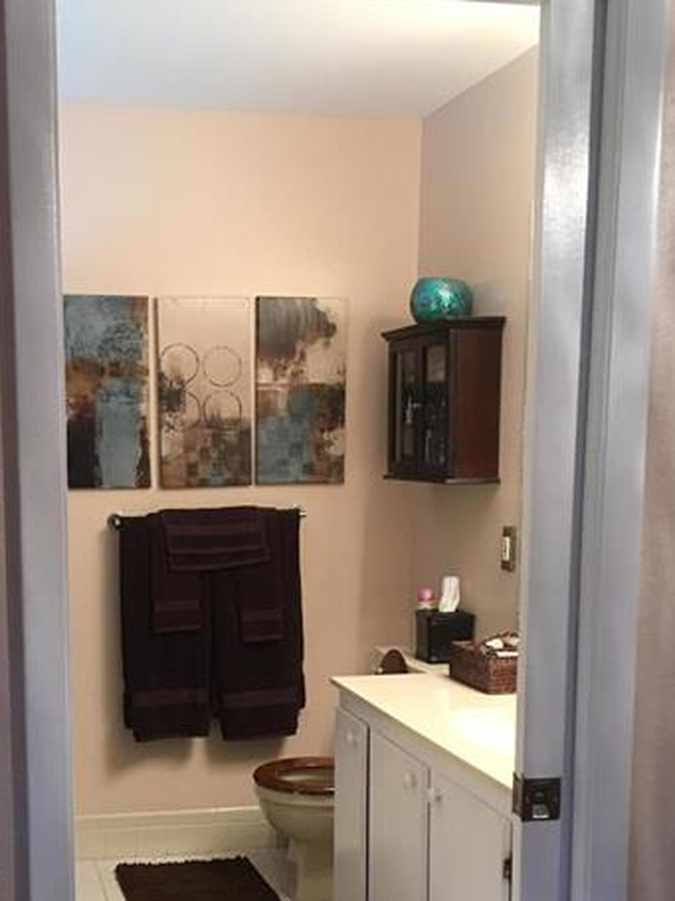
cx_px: 228
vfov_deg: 38.3
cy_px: 628
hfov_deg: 29.5
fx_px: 1275
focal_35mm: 49
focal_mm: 4.15
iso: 64
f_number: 2.2
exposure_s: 1/15
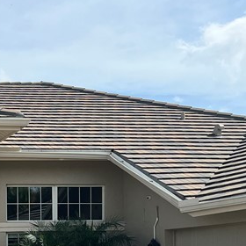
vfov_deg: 19.7
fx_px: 675
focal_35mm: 84
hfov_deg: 18.0
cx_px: -140
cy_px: 271
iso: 50
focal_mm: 5.7
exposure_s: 1/6993
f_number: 1.5
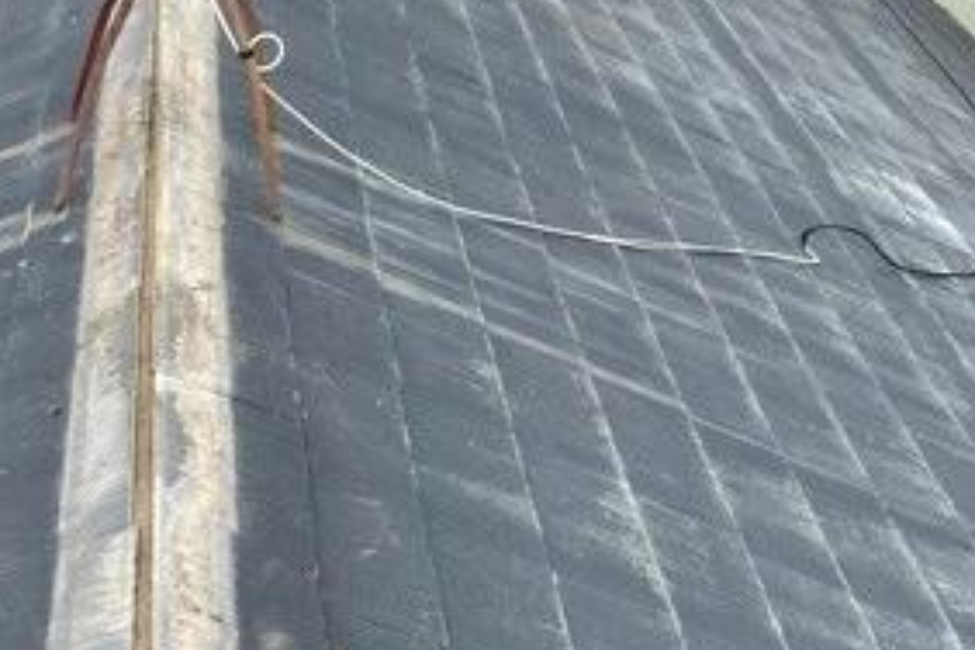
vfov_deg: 28.8
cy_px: 156
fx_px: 1246
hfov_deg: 40.8
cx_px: 183
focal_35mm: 46
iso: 32
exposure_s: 1/947
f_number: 1.6
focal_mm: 4.2
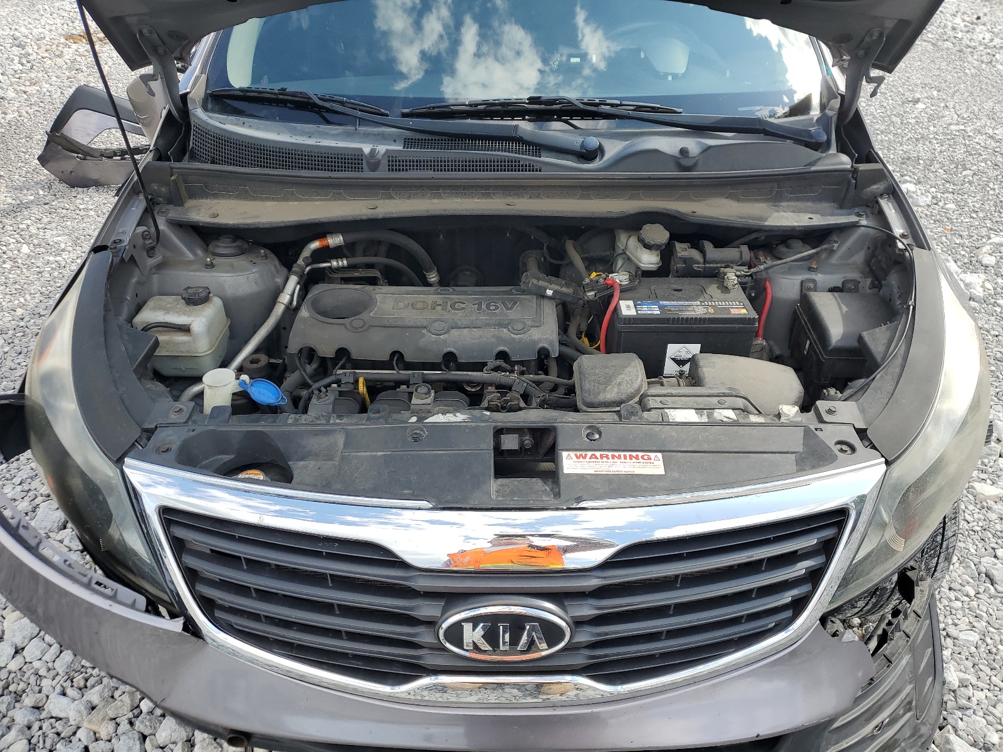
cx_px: 502
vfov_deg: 53.1
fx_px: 753
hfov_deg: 67.3
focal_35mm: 26
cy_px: 376
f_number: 1.5
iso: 50
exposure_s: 1/1000
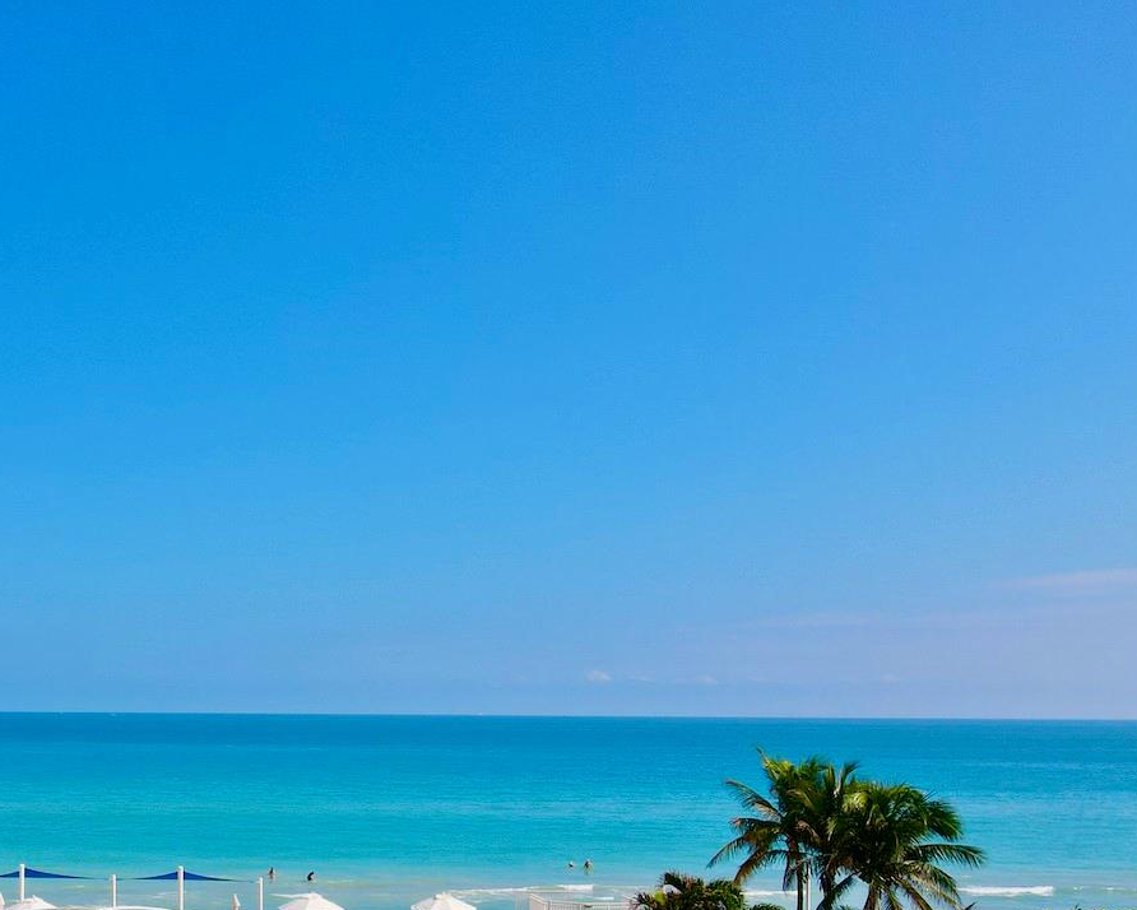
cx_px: 125
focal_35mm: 42
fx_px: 1414
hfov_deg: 40.7
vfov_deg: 34.5
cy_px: 742
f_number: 2.8
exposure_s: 1/1000
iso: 100
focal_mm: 4.5
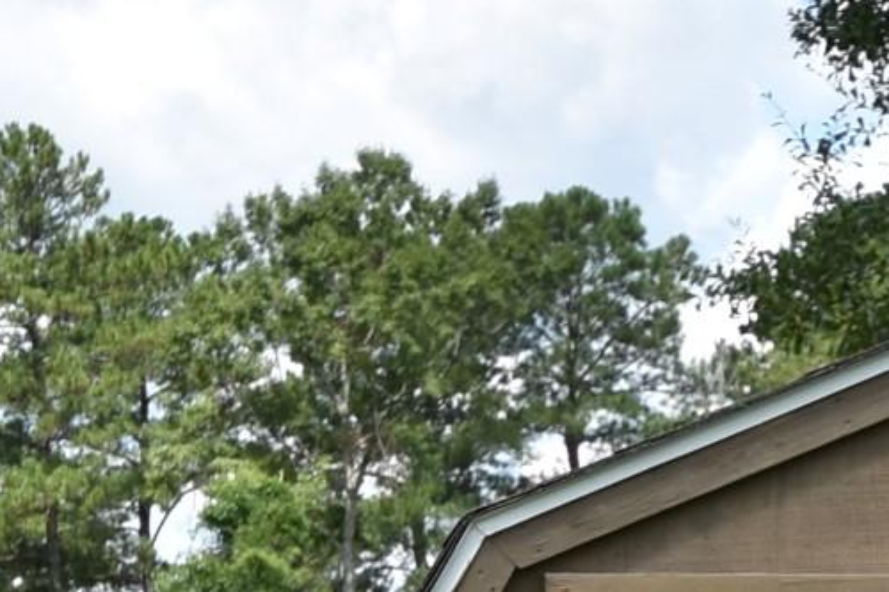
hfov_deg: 10.3
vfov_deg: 6.8
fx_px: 4888
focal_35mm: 198
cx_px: 897
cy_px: 1092
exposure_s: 1/500
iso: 280
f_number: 8
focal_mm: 22
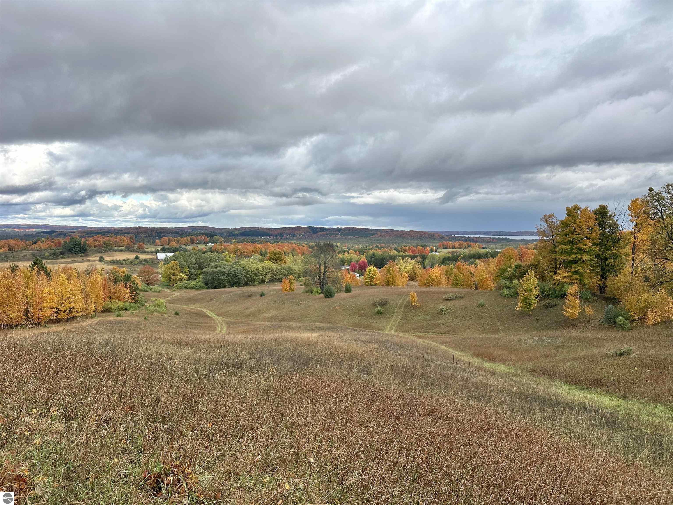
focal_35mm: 24
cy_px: 252
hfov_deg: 71.6
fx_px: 467
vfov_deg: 56.8
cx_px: 336
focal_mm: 6.86
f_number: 1.78
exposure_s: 1/2410
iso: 80
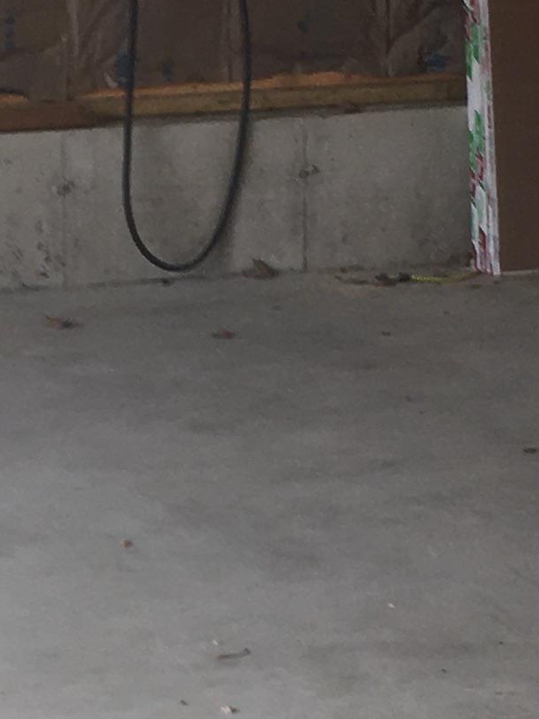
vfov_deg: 13.8
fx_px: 2970
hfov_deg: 10.3
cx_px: 93
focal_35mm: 143
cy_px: 316
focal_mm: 4.15
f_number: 2.2
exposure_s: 1/135
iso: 25
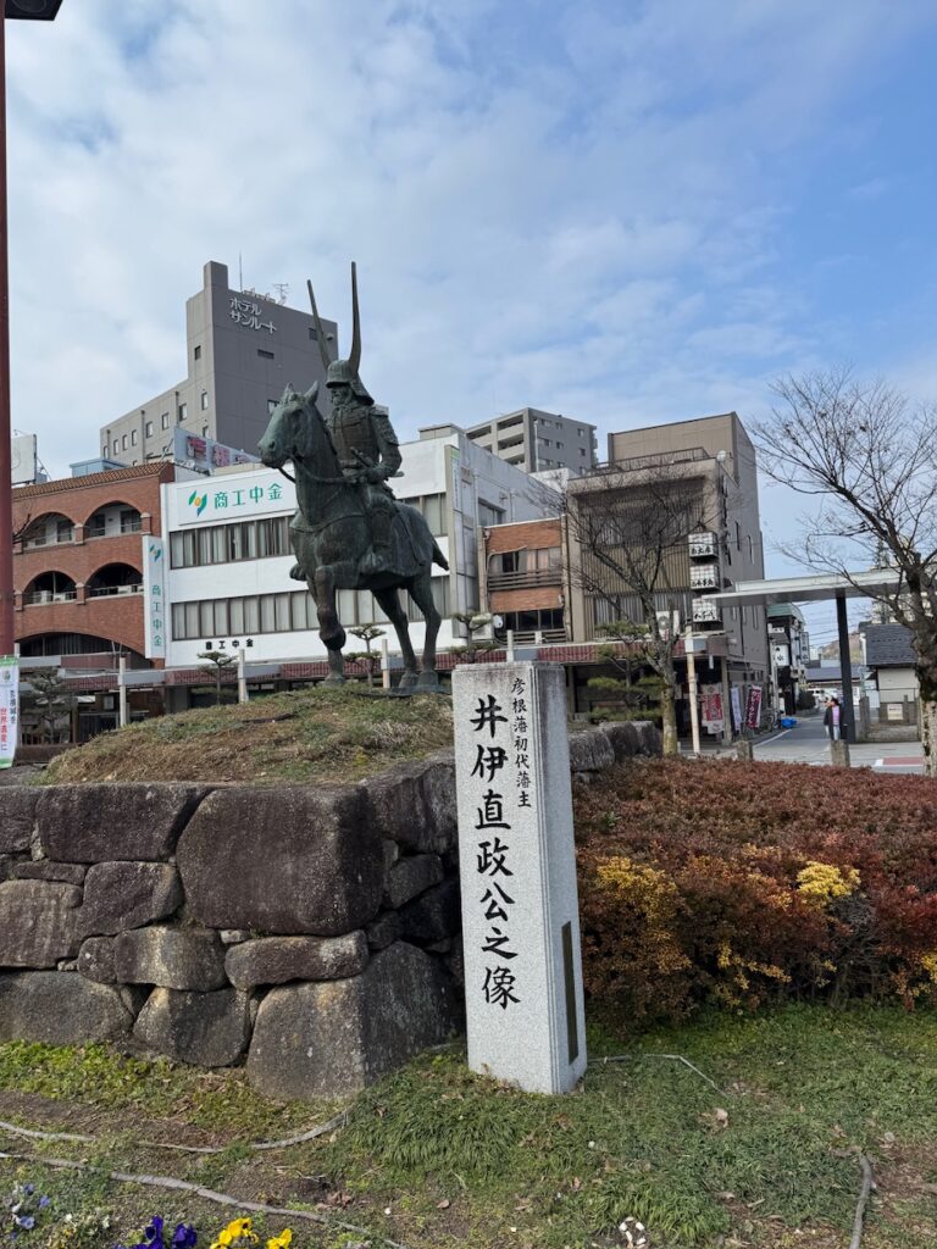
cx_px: 450
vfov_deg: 69.4
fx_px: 902
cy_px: 631
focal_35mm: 25
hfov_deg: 54.9
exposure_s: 1/3247
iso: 80
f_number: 1.78
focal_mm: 6.76
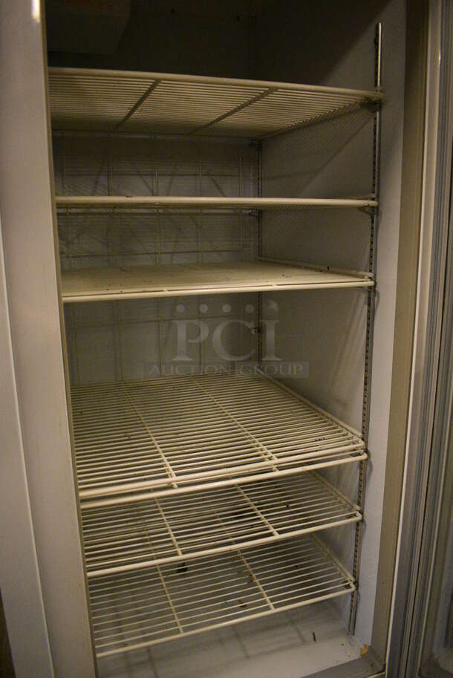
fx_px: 509
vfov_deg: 67.3
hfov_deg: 48.0
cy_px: 339
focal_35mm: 27
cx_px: 226
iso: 5000
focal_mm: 18
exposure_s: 1/125
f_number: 3.5
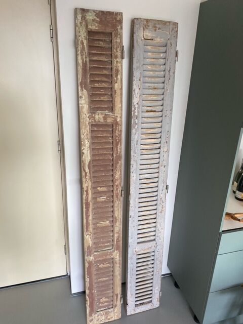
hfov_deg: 53.1
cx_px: 122
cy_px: 162
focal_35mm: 26
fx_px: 243
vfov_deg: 67.3
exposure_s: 1/100
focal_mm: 4.25
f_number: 1.8
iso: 125
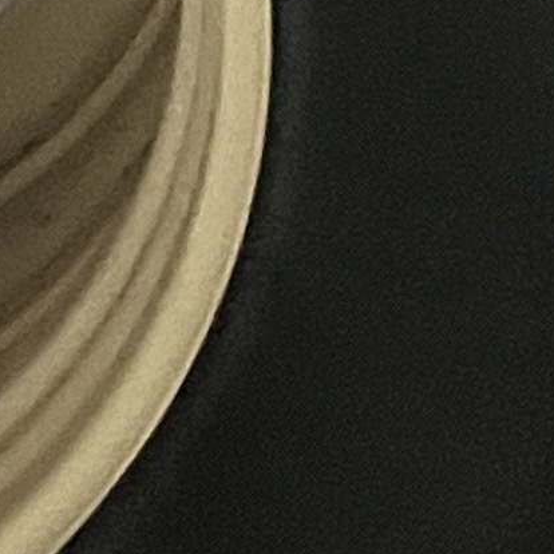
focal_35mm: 224
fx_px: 4056
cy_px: -1208
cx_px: 1215
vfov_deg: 6.9
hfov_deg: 7.4
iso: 640
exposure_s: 1/40
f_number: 1.6
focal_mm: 5.1
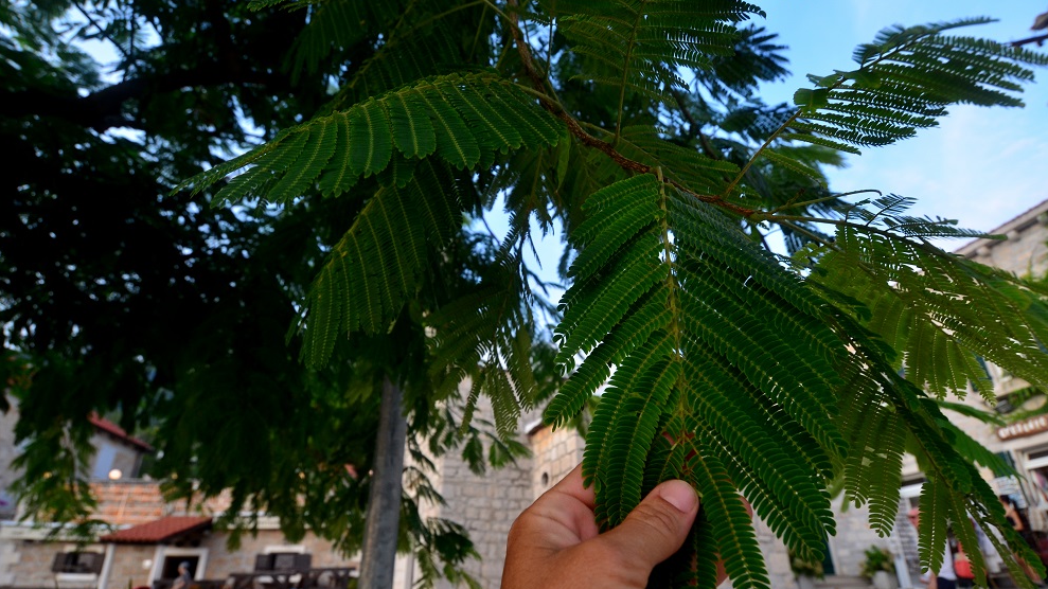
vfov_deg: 58.2
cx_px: 528
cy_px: 325
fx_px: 528
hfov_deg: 89.6
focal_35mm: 19
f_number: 5.6
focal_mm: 12
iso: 400
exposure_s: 1/100
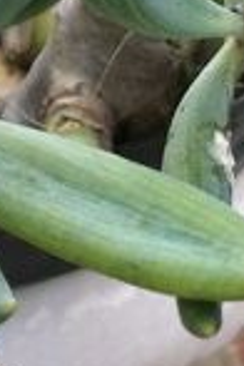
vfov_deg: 10.5
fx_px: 1942
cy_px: -133
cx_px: -110
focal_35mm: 191
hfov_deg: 7.1
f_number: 2.2
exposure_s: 1/120
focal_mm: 4.12
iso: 64
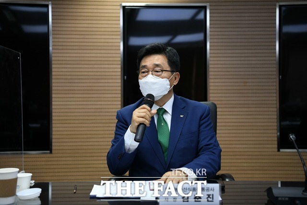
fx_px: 426
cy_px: 102
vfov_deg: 27.0
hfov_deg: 39.6
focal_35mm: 50
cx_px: 154
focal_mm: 50
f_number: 3.2
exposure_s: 1/320
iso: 1600
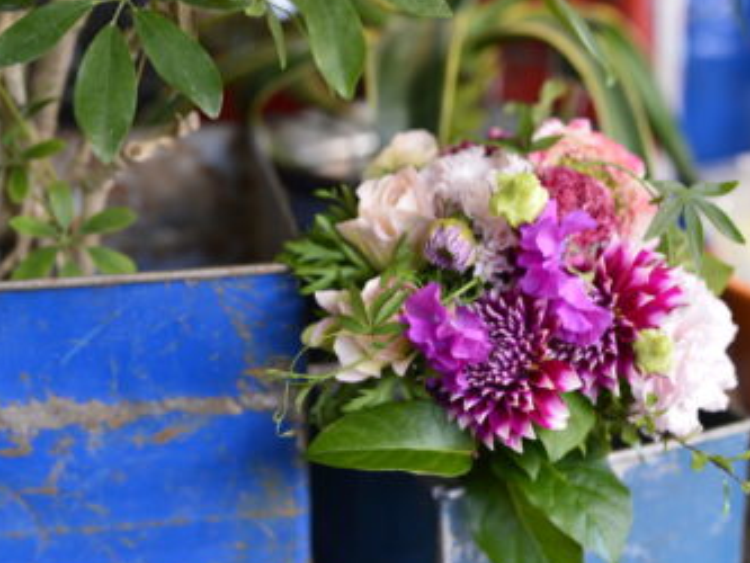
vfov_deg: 22.6
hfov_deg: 29.8
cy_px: 284
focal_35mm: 65
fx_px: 1409
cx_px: 383
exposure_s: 1/50
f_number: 2.2
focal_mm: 50
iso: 200
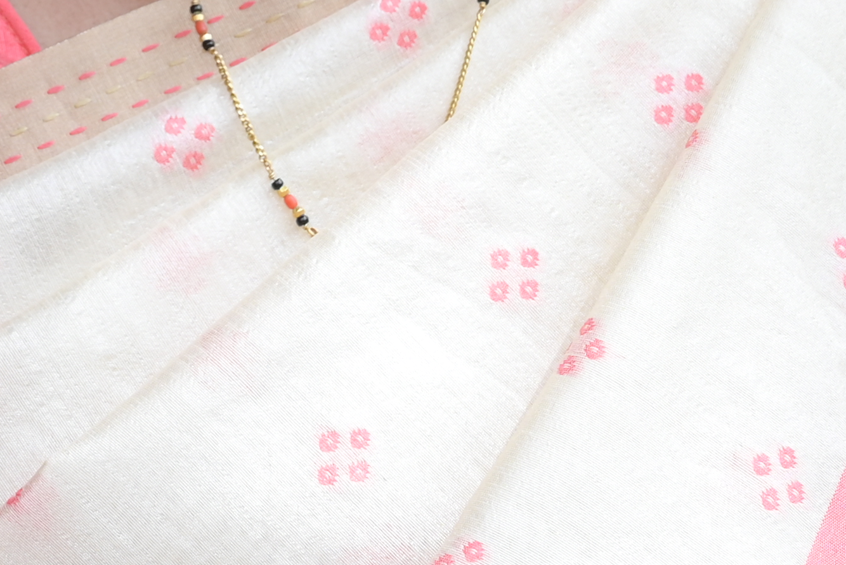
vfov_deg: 6.1
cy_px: -435
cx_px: 14
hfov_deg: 9.3
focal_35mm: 221
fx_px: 5194
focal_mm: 49
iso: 160
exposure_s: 1/160
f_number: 6.3
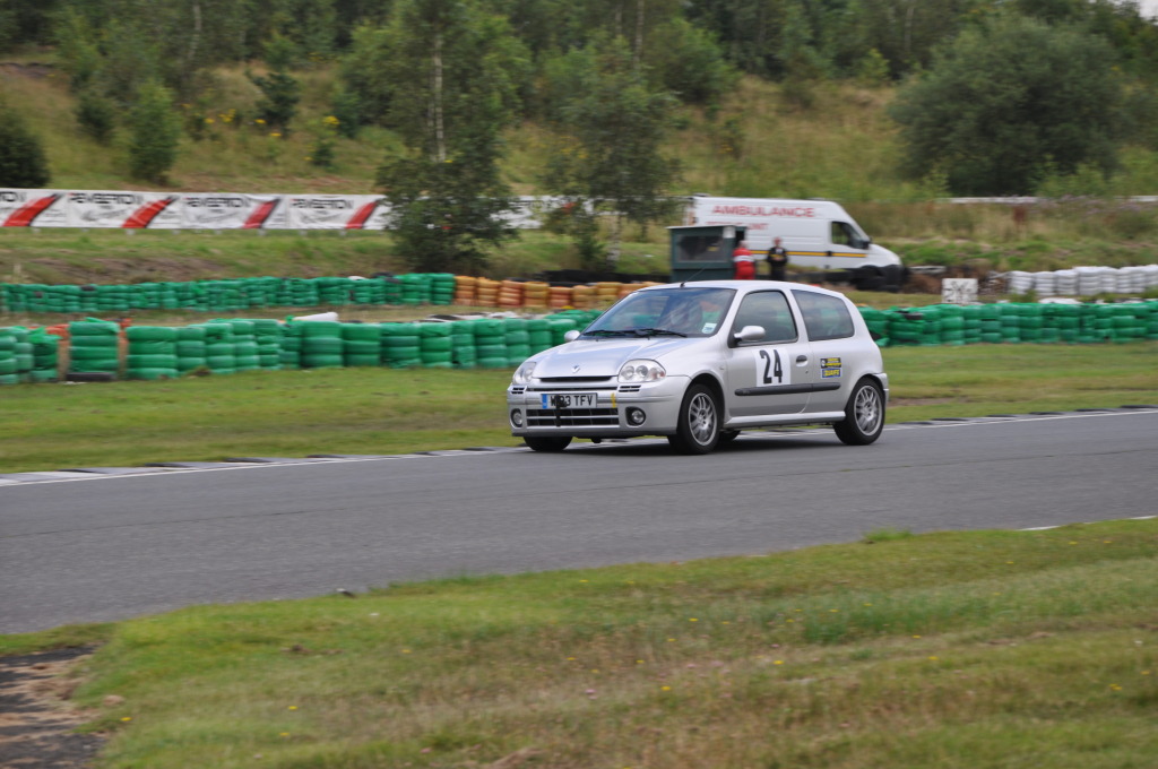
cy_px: 384
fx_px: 5060
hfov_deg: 13.1
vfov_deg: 8.7
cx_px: 579
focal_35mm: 158
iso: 200
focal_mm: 105
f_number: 8
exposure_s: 1/250
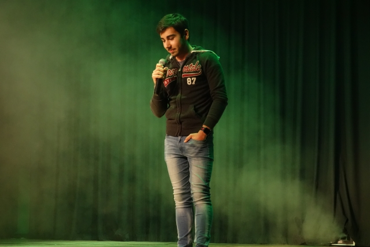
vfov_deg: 13.7
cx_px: 185
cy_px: 124
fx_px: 1028
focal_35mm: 100
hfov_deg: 20.4
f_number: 4.9
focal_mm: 37.1
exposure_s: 1/125
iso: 2500
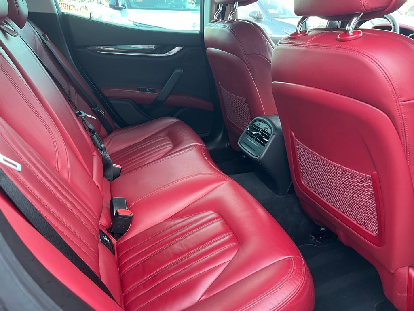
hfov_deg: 67.3
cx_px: 207
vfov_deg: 53.1
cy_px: 156
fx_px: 311
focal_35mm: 26
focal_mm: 5.1
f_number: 1.6
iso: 125
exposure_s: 1/64
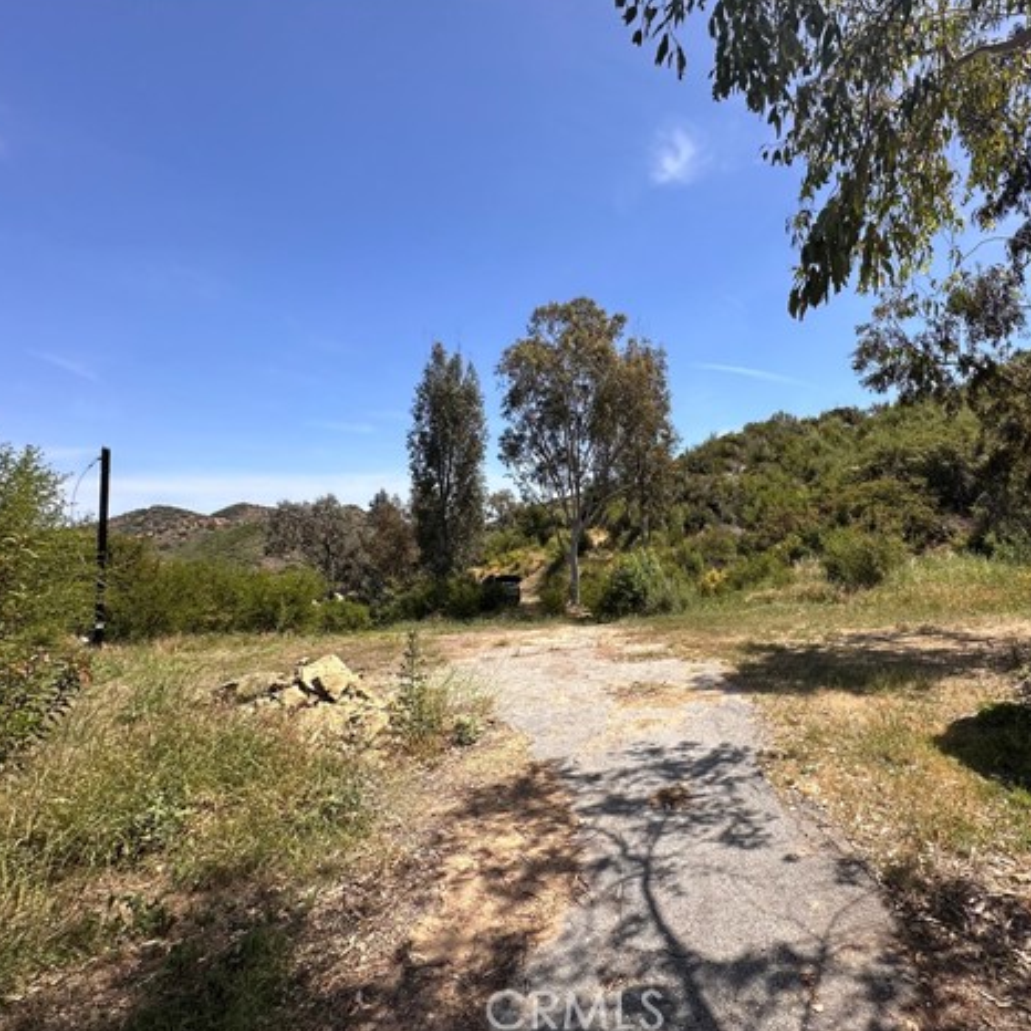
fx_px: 573
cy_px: 511
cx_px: 642
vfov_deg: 84.0
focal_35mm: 17
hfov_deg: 82.4
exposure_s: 1/1667
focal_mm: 2.22
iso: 50
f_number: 2.2
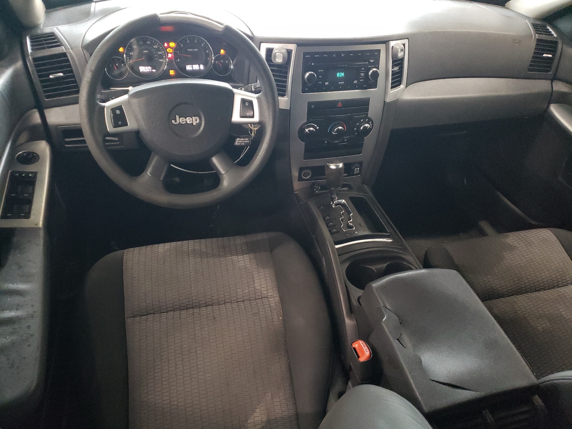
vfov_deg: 53.1
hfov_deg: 67.3
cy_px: 214
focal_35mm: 26
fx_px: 430
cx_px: 286
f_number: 1.5
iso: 396
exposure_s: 1/24
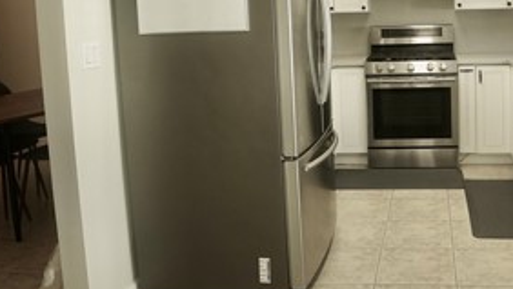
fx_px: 517
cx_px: 382
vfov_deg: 30.4
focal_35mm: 38
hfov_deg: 50.7
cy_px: 54
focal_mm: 16
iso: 320
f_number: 4
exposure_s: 1/60
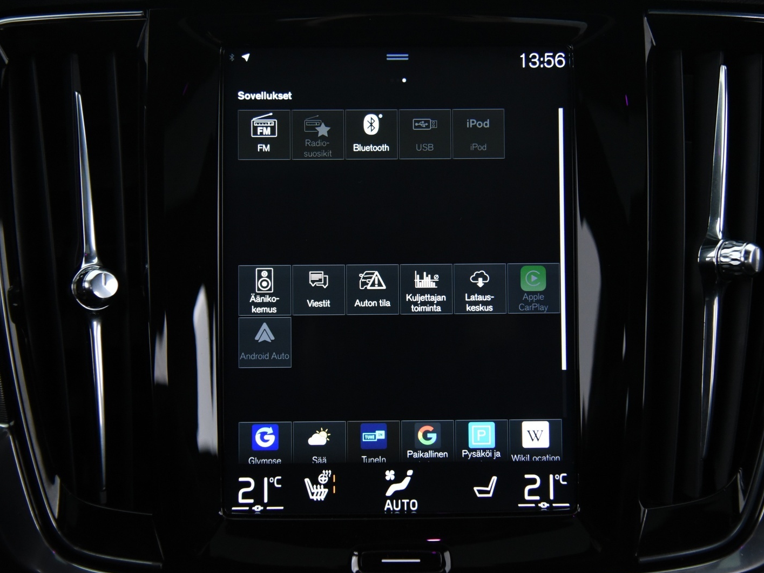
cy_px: 289
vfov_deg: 32.9
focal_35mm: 44
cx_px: 400
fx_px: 971
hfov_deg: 42.9
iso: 4000
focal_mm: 40
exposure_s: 1/50
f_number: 4
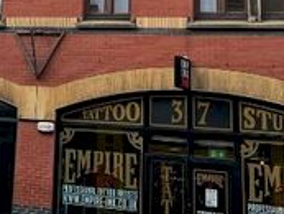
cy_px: -164
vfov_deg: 12.9
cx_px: -20
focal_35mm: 105
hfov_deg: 18.1
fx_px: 862
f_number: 1.6
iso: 32
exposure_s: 1/1252
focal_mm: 5.1
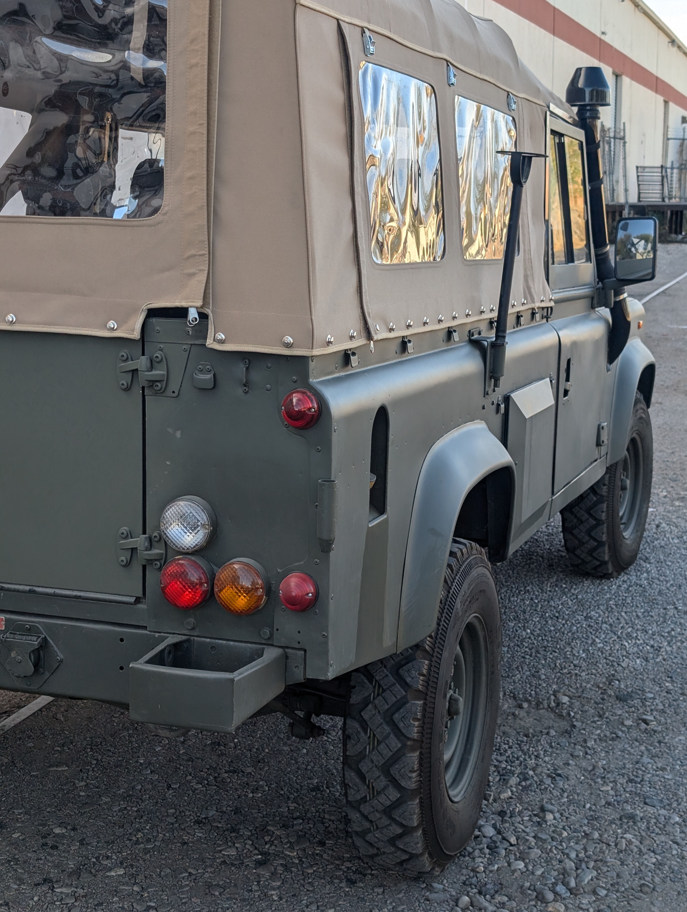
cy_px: 456
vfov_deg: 38.9
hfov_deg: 29.7
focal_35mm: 49
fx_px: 1293
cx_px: 344
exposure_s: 1/294
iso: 22
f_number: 1.68
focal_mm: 6.9
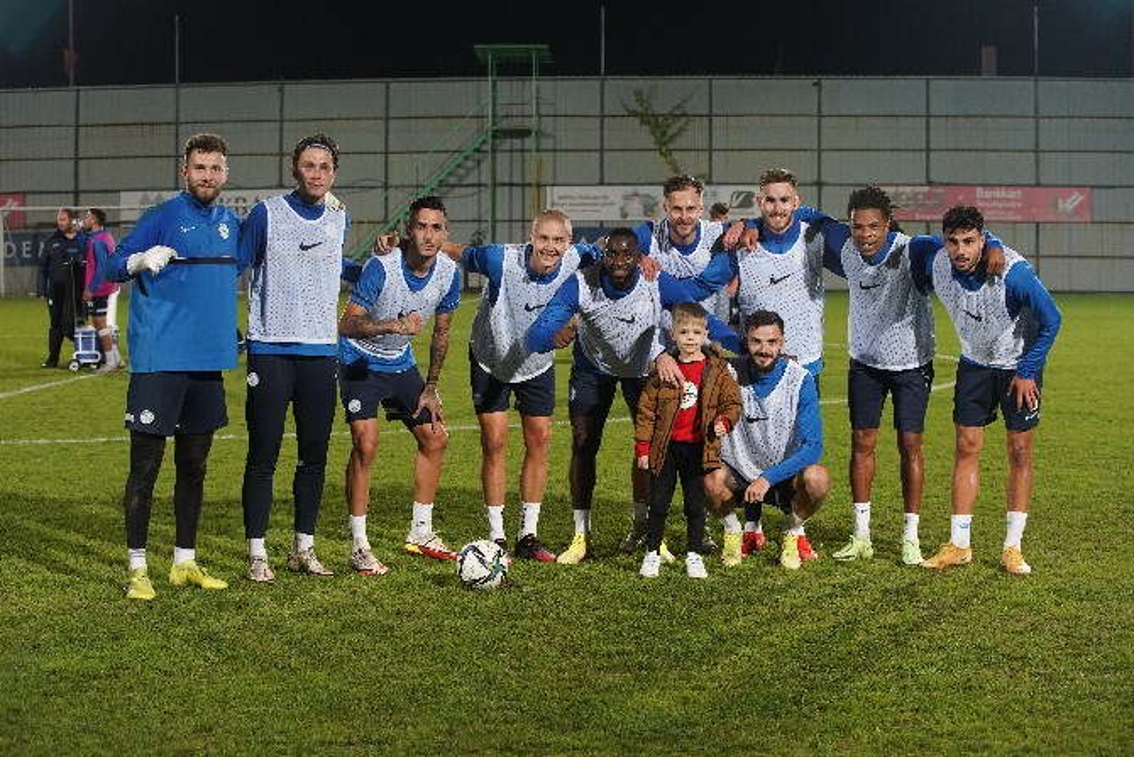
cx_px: 567
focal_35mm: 70
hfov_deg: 28.8
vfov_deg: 19.5
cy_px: 378
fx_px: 2205
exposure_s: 1/200
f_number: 4.5
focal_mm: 70
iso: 3200
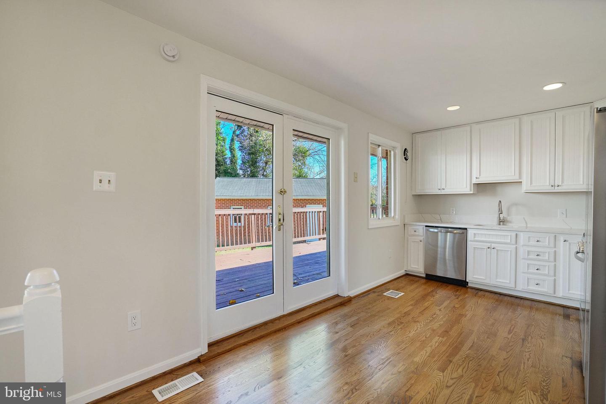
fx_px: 269
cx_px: 303
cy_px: 202
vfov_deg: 73.7
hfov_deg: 96.7
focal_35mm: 16
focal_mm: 16
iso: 1250
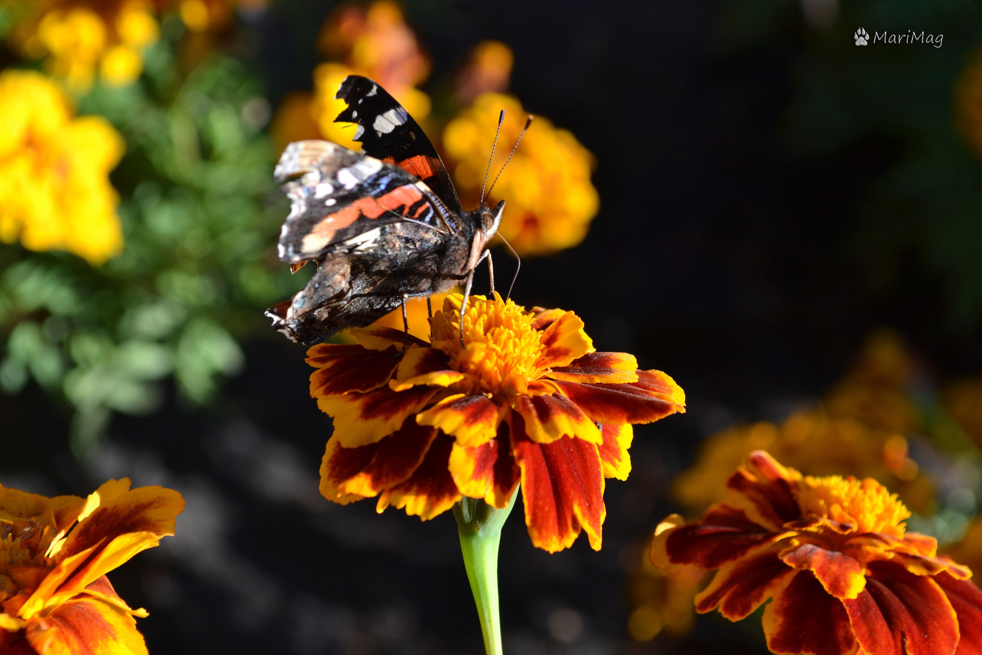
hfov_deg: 26.0
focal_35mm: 78
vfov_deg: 17.5
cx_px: 491
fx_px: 2128
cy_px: 328
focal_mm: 52
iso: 100
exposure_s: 1/125
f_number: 8
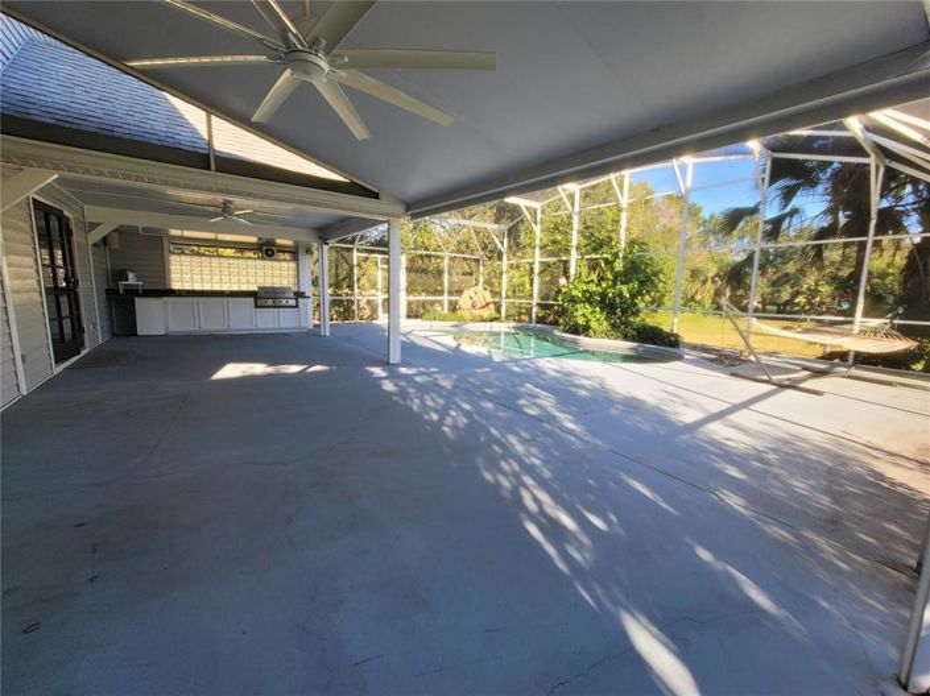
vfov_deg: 89.9
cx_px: 465
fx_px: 349
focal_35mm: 13
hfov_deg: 106.2
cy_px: 348
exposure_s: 1/261
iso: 64
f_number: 2.2
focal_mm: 2.2
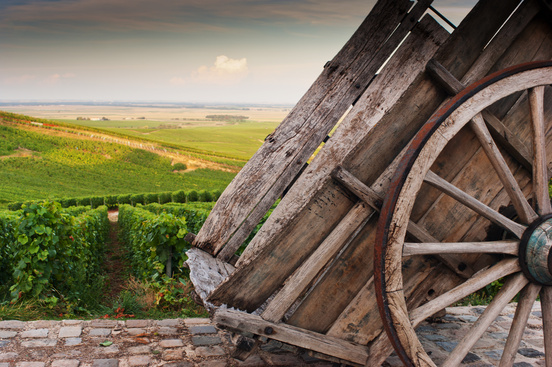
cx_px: 276
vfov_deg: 31.9
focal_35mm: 42
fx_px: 644
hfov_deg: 46.4
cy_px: 184
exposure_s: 1/60
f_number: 5
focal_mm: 28
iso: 100
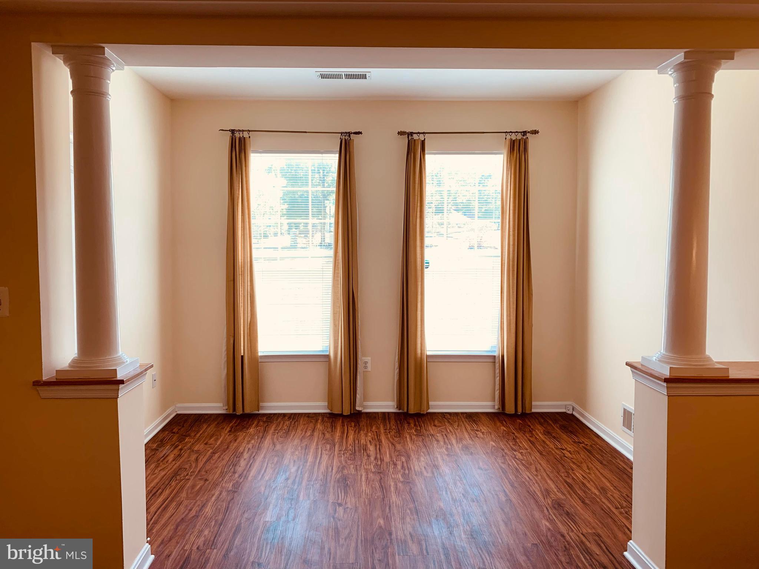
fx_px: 570
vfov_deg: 53.1
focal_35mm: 26
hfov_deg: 67.3
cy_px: 284
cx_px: 380
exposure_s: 1/120
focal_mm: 4.25
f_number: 1.8
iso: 32
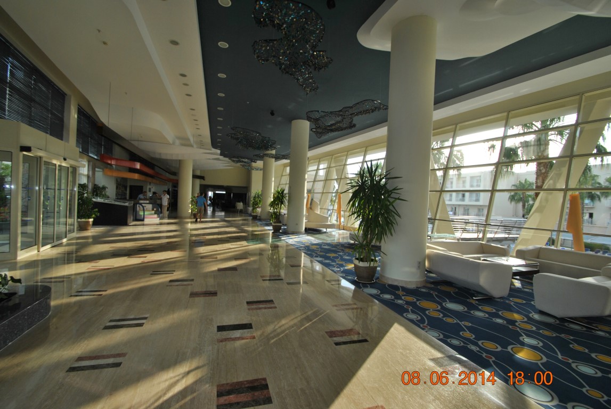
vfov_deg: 77.5
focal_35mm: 15
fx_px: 255
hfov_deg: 100.3
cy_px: 204
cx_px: 306
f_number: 5.6
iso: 100
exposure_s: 1/200
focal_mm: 10
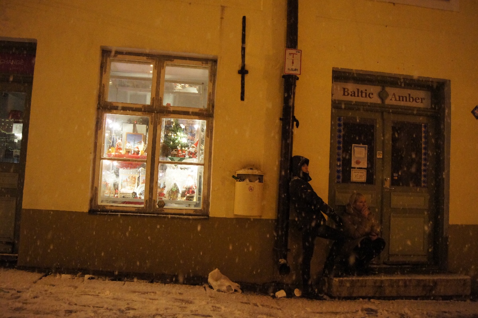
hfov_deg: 67.4
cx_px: 239
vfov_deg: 47.9
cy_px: 159
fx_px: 358
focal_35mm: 27
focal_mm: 18
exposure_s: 1/100
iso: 3200
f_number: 3.5
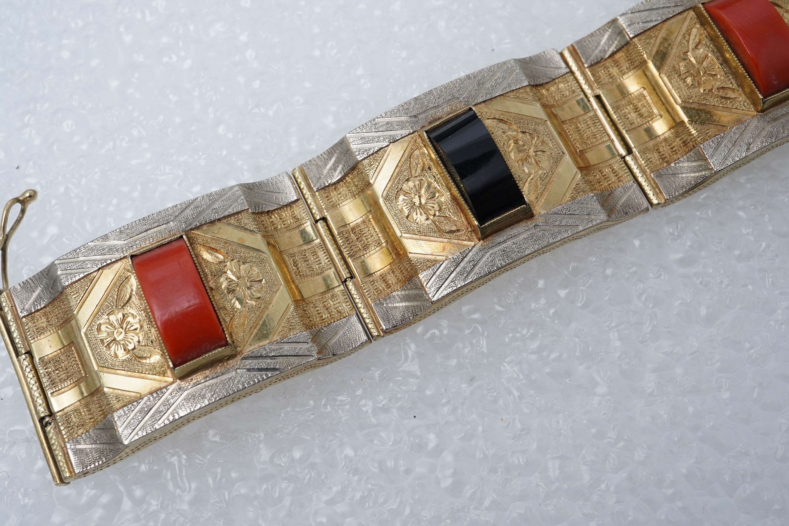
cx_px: 394
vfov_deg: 29.9
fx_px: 986
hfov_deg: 43.6
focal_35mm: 45
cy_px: 263
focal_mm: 30
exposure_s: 1/125
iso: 500
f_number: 22
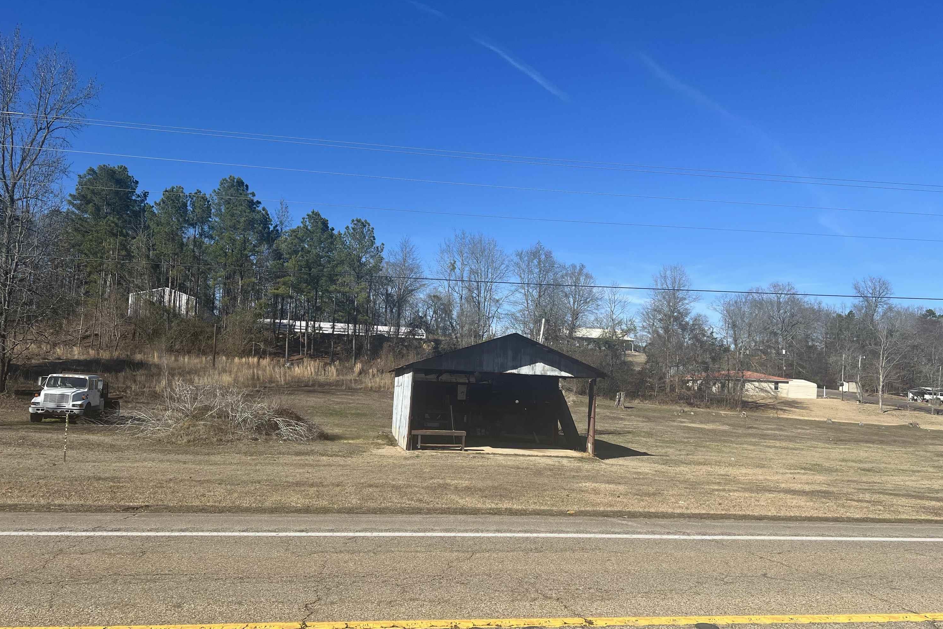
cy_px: 339
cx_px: 482
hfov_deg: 65.5
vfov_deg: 46.4
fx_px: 733
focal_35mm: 28
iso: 50
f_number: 1.5
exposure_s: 1/4444
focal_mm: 5.7
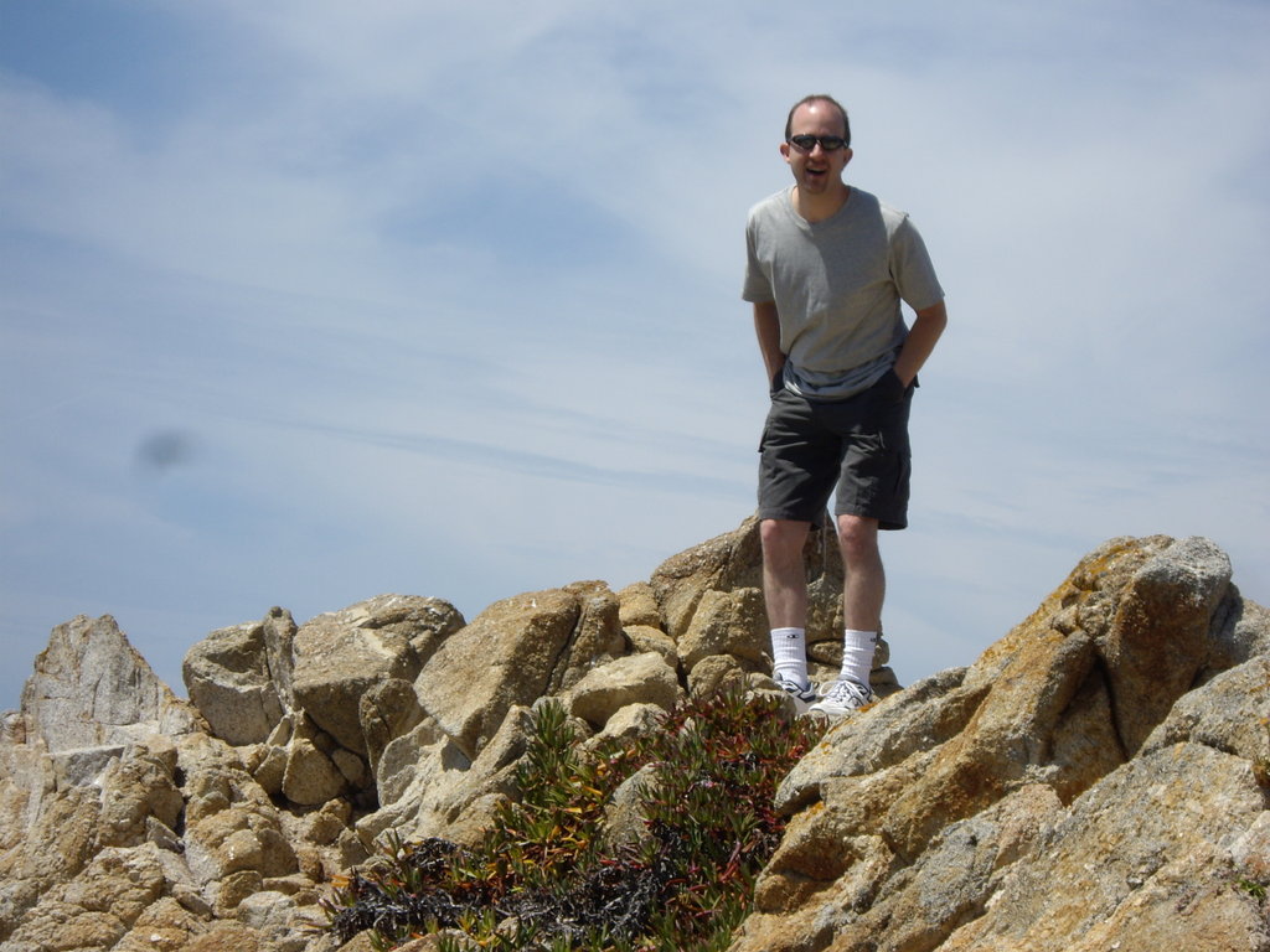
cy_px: 476
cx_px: 635
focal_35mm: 114
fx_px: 4182
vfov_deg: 13.0
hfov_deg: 17.3
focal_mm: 18.6
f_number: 8.3
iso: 50
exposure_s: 1/160
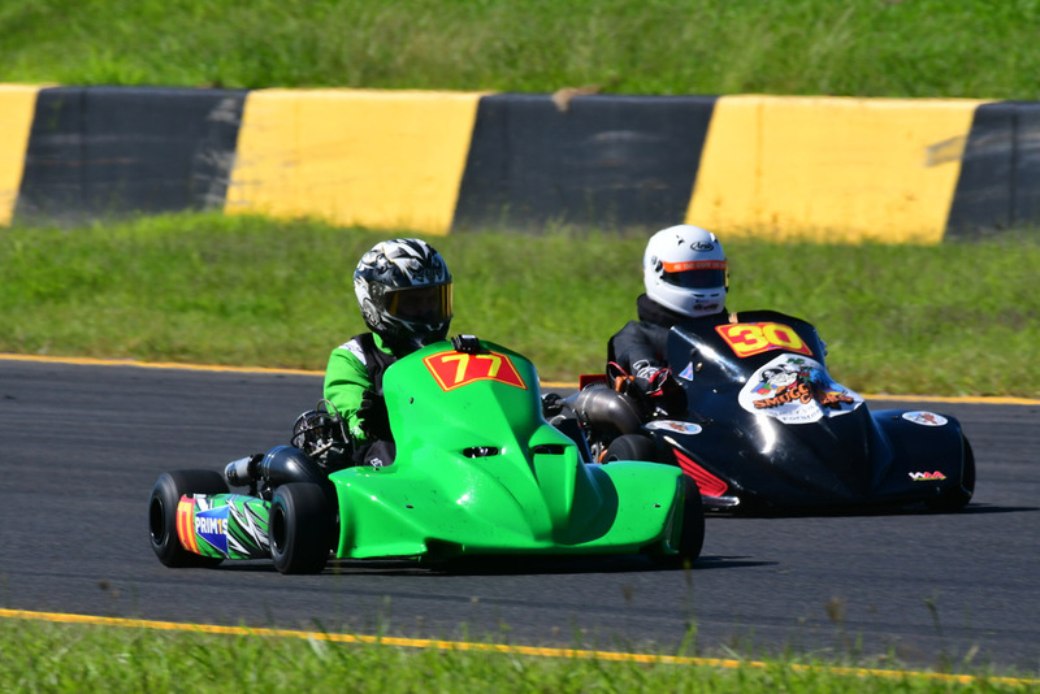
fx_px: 21673
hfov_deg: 2.7
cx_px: 520
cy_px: 347
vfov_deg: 1.8
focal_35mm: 750
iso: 500
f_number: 13
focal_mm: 500
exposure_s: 1/640
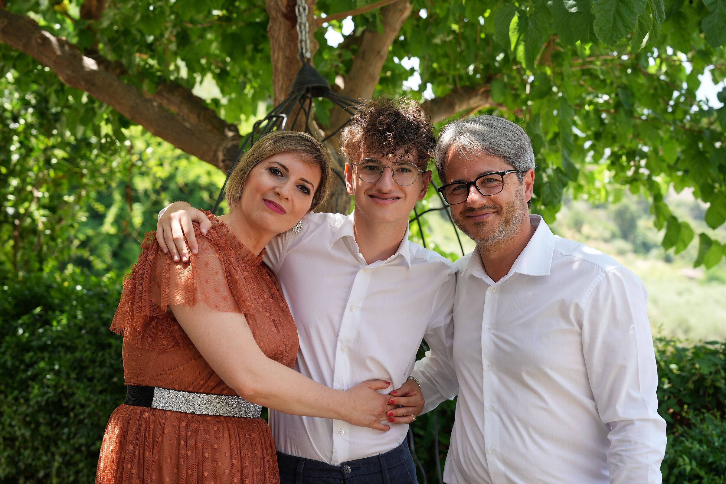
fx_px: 1049
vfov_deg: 26.0
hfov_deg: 38.2
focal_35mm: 52
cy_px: 242
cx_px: 363
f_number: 4
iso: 100
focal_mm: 52
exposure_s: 1/125
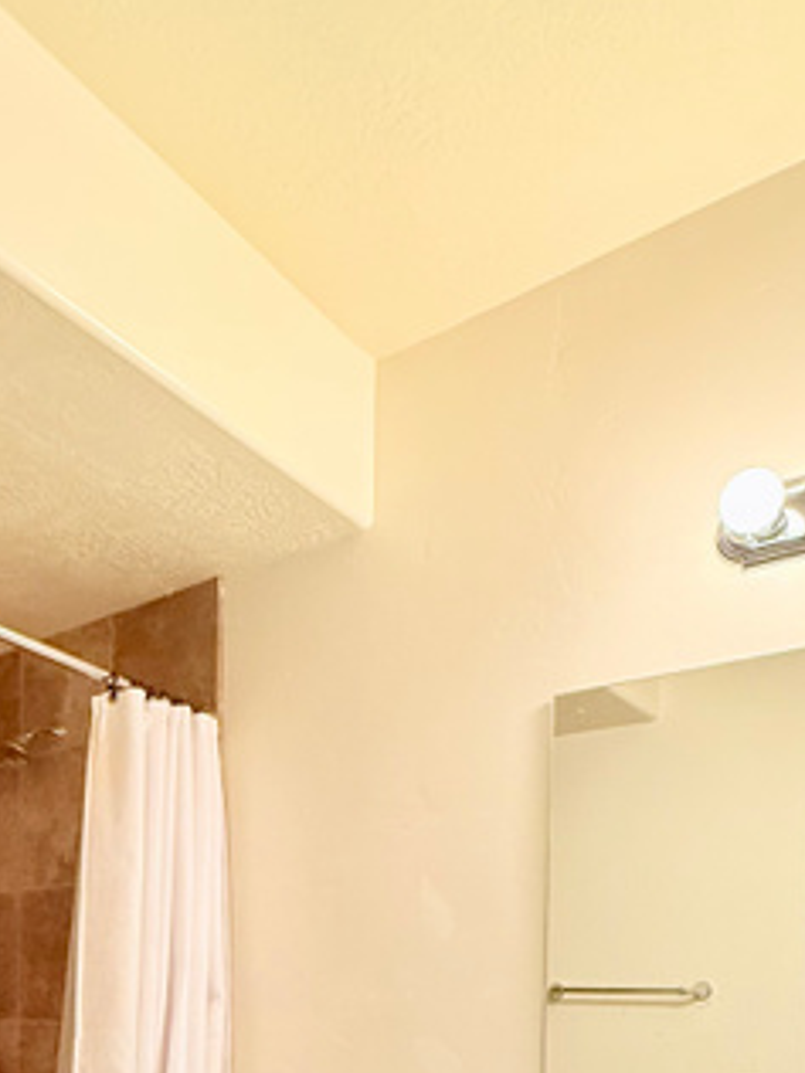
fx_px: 1054
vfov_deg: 46.1
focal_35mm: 34
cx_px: 245
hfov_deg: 41.1
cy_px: 1053
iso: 400
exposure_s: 1/60
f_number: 2.2
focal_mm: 2.22
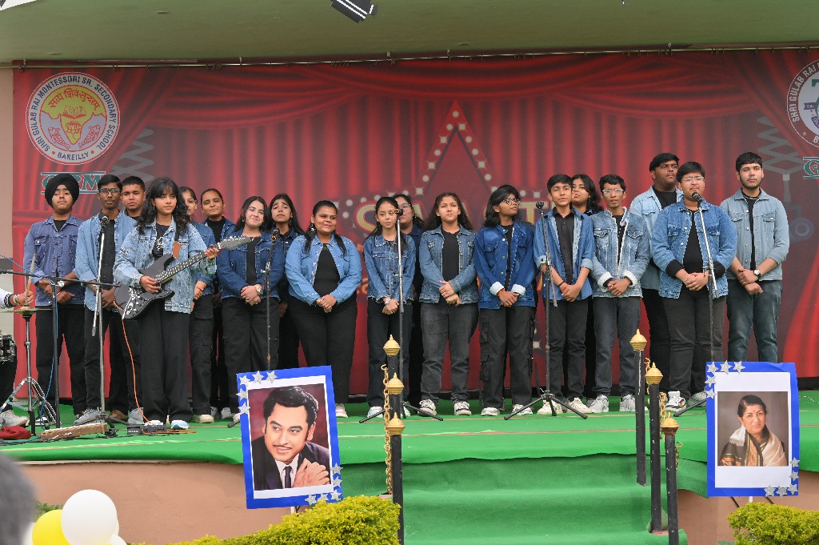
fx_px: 1568
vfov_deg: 19.7
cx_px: 410
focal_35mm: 69
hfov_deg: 29.3
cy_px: 272
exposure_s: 1/160
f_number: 11
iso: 400
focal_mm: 69
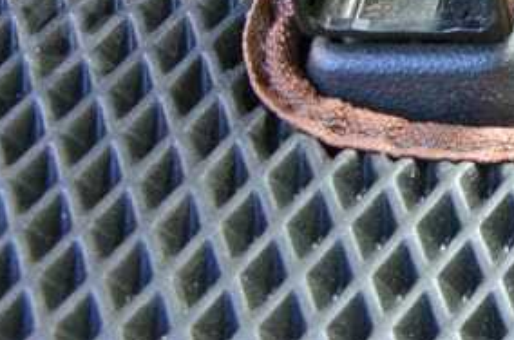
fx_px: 1895
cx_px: 1167
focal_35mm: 133
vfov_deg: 9.2
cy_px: -489
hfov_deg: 12.6
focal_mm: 18
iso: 500
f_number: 8
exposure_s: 1/15
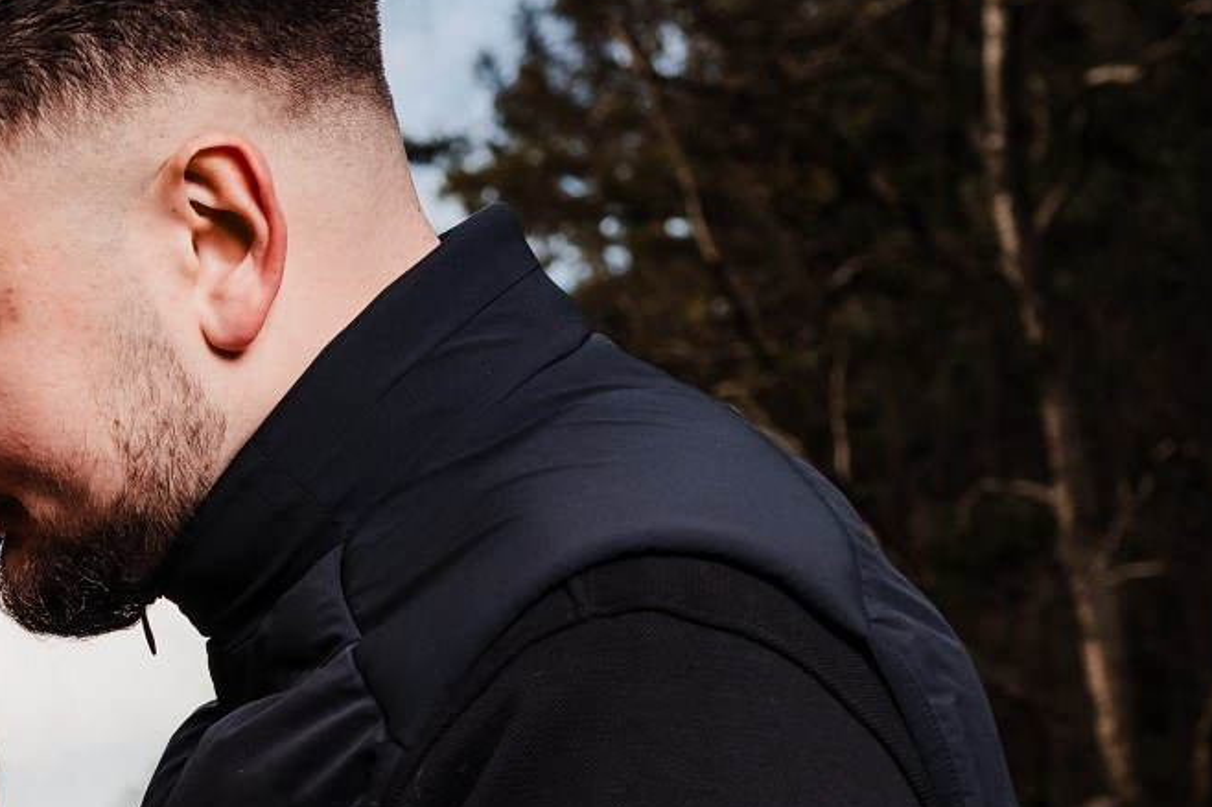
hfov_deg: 18.4
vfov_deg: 12.2
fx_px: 3668
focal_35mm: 109
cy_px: 998
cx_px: 52
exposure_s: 1/200
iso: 125
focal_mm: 35
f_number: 5
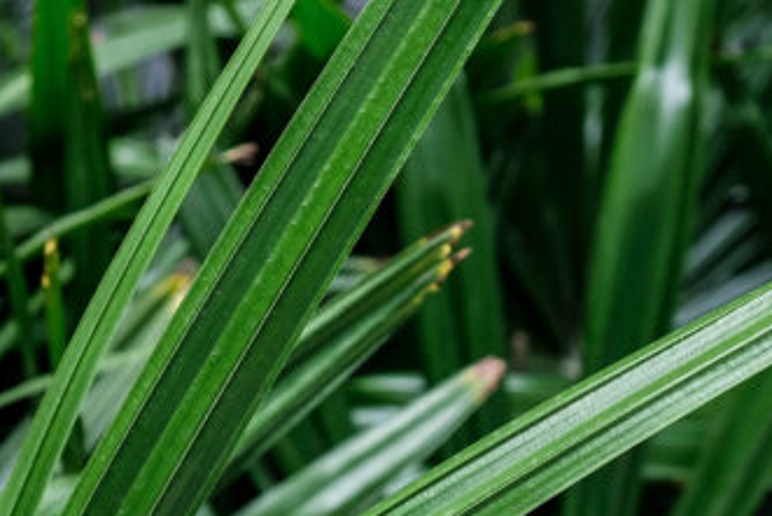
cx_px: 651
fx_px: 3583
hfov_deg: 12.2
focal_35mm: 167
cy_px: 760
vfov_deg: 8.1
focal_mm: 35.8
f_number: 4
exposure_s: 1/120
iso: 200
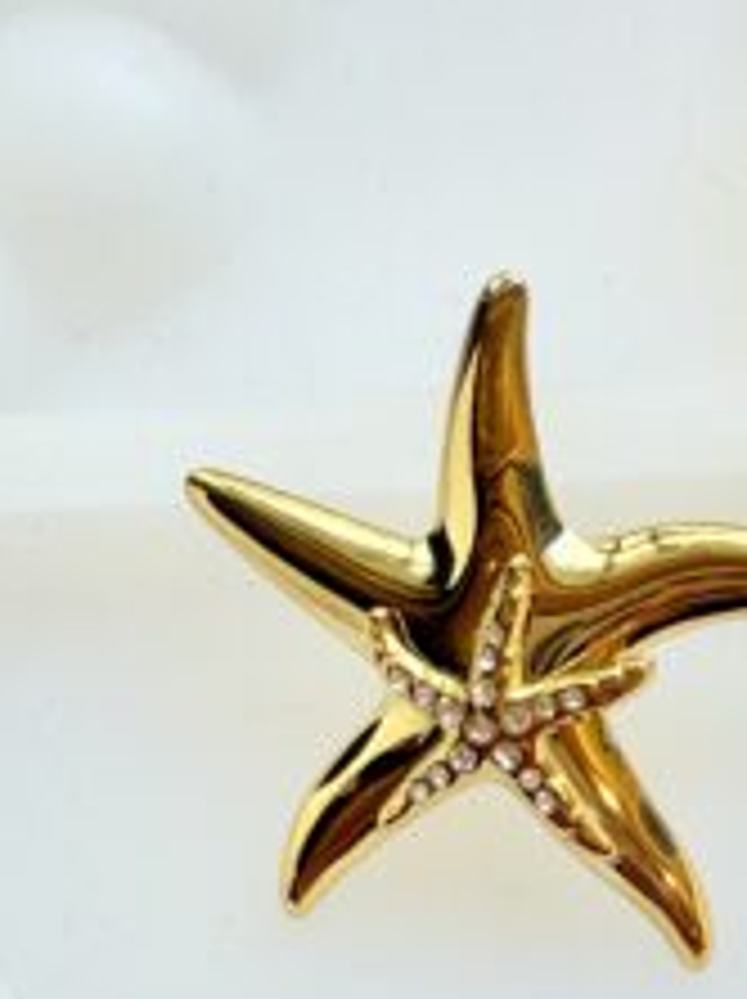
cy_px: 907
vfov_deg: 29.9
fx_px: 1787
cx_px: 886
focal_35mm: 62
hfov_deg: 21.9
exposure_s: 1/100
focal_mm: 2.22
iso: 64
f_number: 2.2
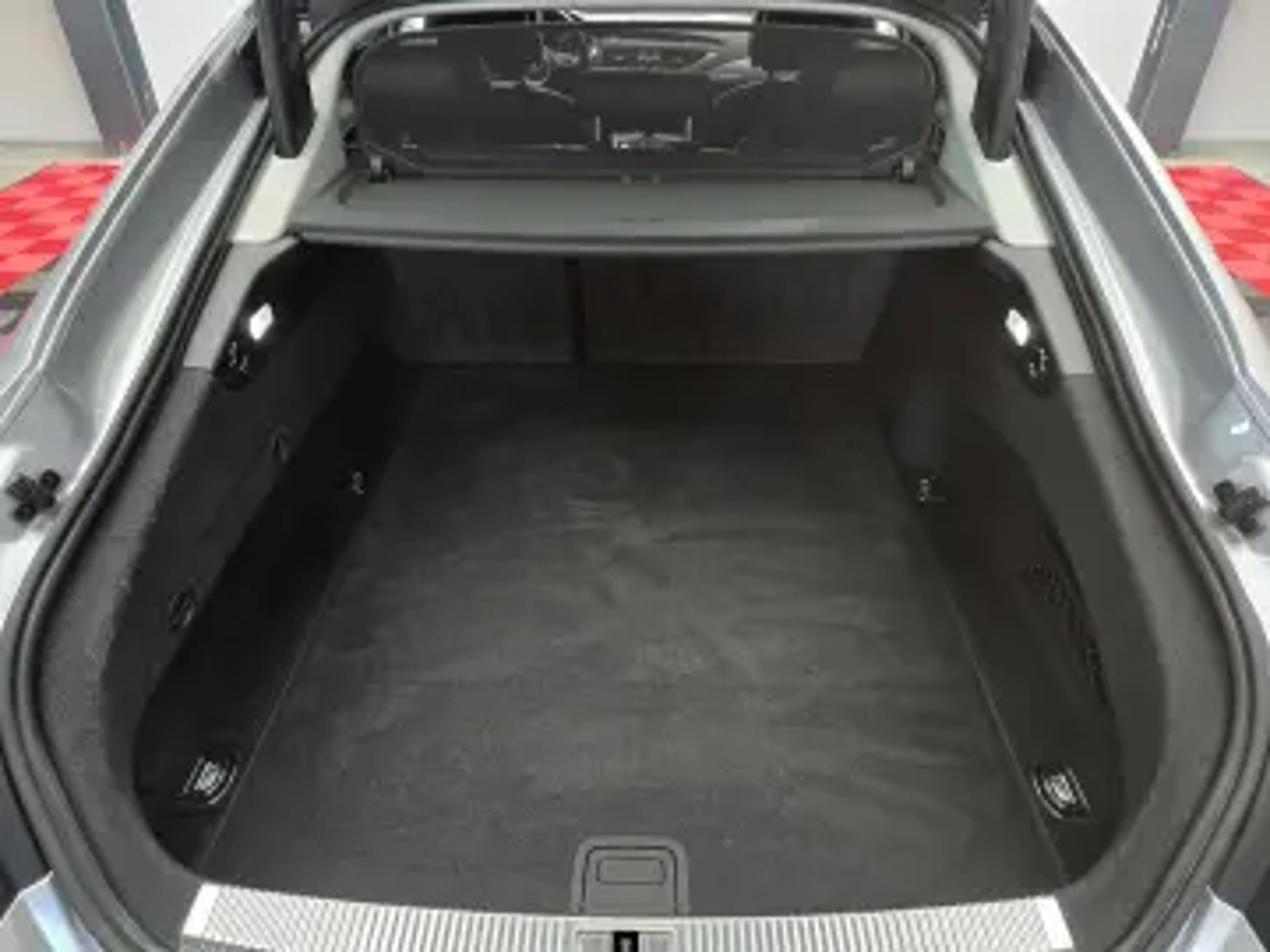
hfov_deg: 73.9
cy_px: 476
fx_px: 844
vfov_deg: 58.9
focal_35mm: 23
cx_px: 635
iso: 800
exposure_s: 1/100
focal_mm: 5.4
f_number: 1.8
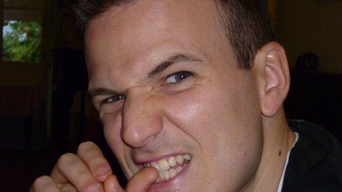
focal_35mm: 97
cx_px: 171
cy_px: 86
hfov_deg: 22.0
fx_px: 880
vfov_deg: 12.5
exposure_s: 1/100
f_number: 5.1
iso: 400
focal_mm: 15.7
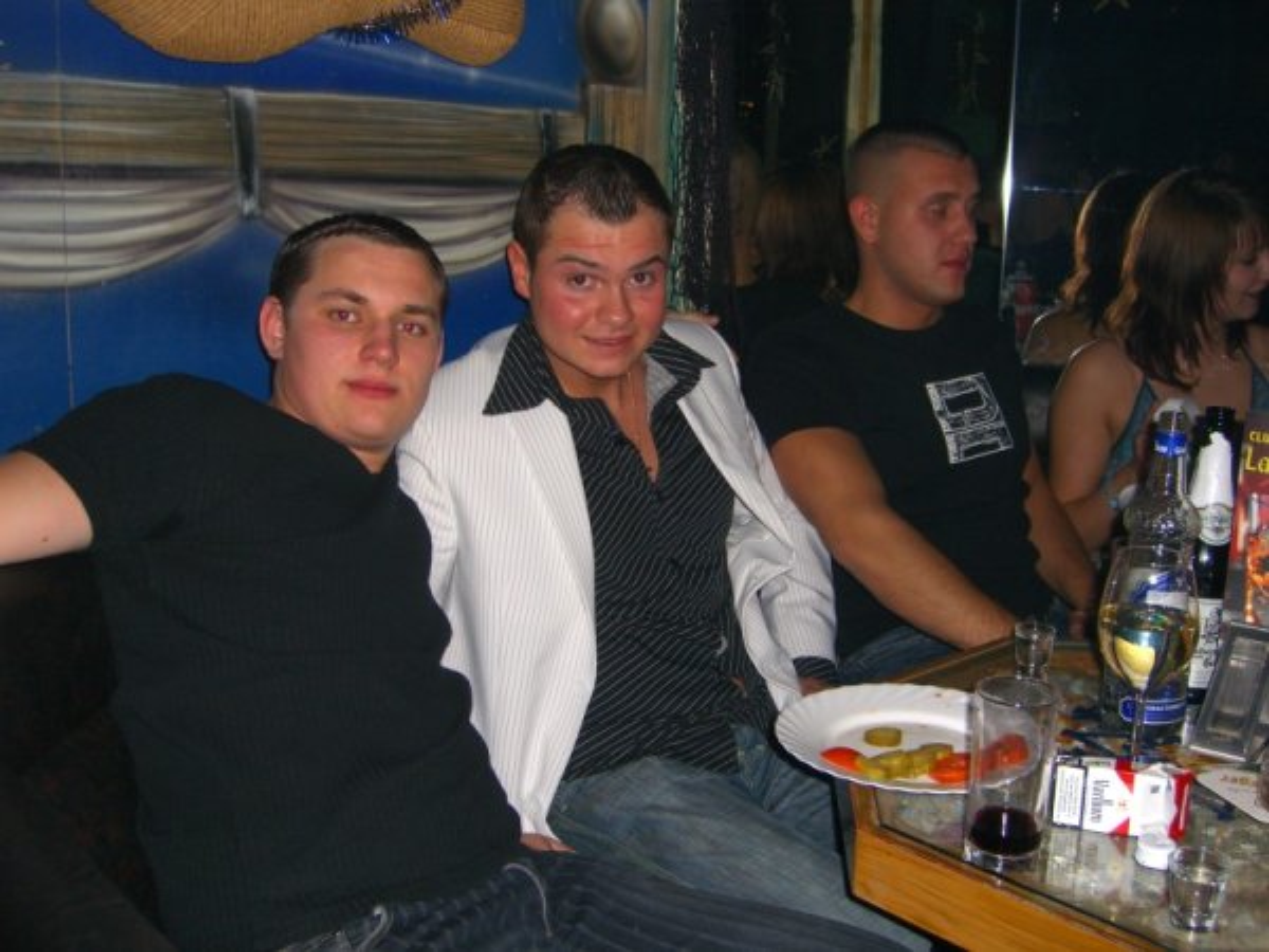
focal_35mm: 38
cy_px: 476
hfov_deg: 49.0
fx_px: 1393
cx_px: 634
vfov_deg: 37.7
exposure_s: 1/60
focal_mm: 7.9
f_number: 2.8
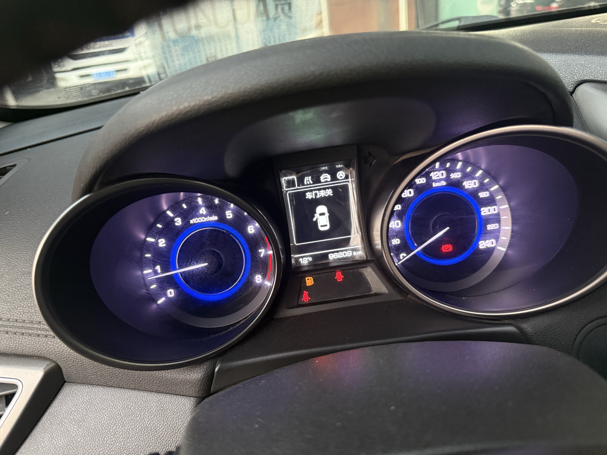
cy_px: 228
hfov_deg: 71.6
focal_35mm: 24
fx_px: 421
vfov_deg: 56.8
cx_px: 304
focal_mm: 6.76
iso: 800
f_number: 1.78
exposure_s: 1/40
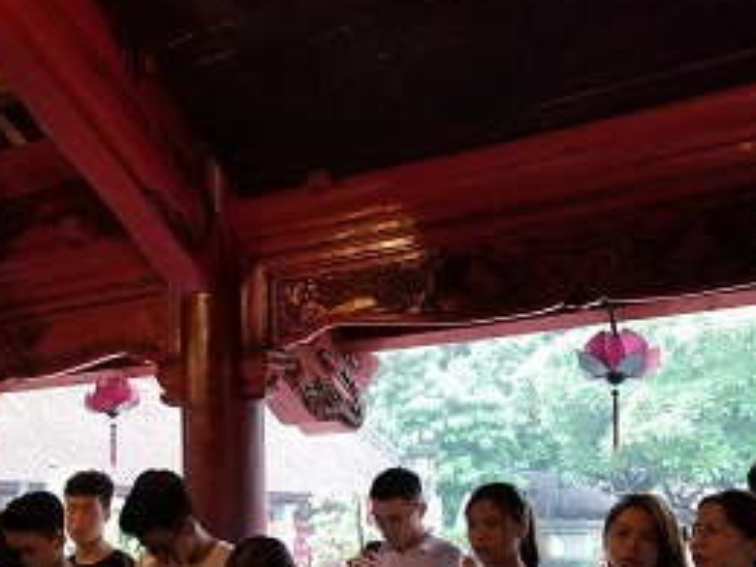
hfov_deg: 34.3
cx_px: 201
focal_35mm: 55
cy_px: 509
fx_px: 1201
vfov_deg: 25.7
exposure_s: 1/50
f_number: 1.7
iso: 400
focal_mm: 4.25
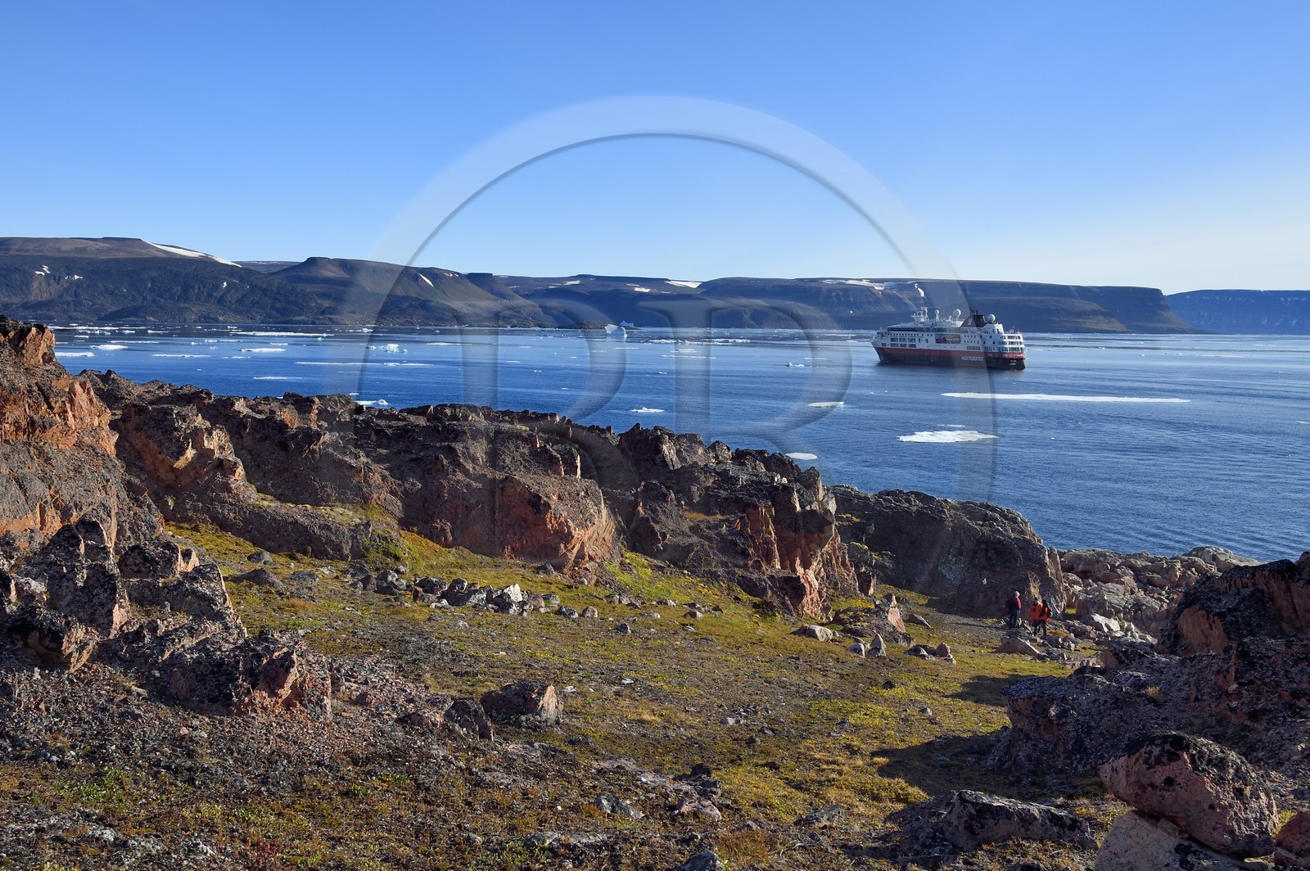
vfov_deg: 36.8
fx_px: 1309
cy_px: 436
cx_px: 655
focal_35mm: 36
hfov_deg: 53.2
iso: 200
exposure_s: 1/320
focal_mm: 36
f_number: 13
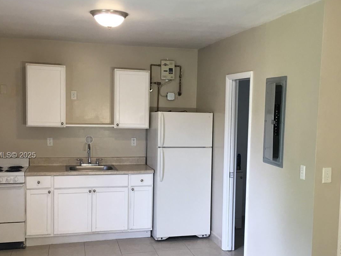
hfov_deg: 43.8
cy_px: 156
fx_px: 424
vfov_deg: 33.5
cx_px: 190
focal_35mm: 43
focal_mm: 4.15
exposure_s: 1/30
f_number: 2.2
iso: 25
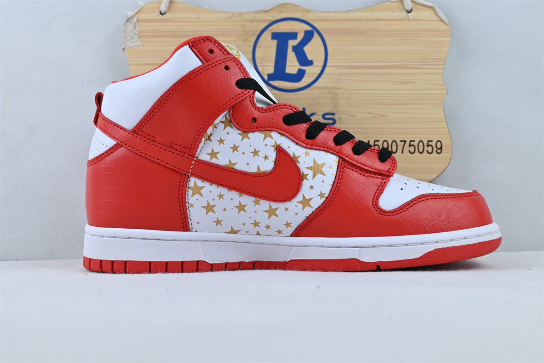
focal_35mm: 45
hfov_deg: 43.6
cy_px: 182
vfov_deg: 29.9
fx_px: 680
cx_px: 272
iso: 100
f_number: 4.8
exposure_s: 1/80
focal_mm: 30
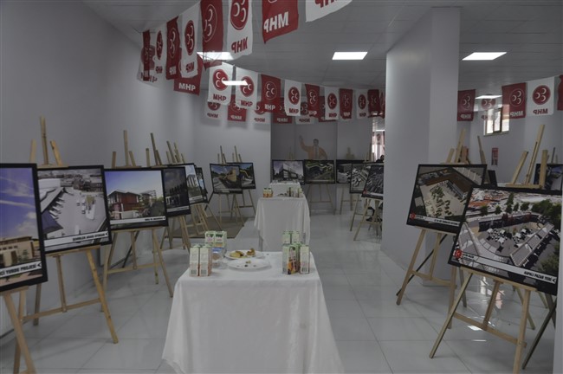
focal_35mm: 27
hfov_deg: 67.4
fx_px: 422
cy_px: 187
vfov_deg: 47.8
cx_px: 282
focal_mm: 18
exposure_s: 1/100
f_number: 5
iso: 1000
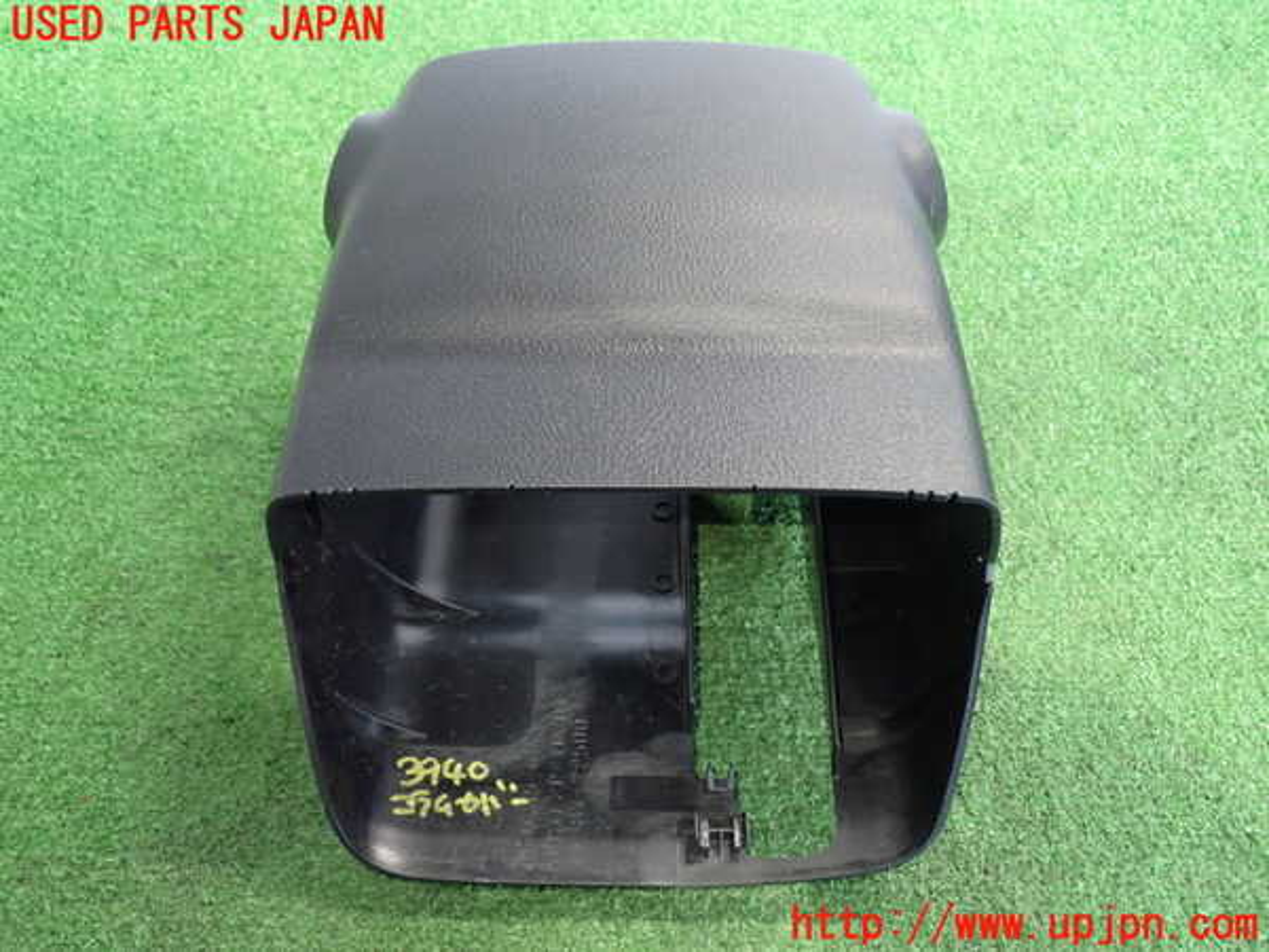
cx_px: 634
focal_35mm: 32
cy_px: 476
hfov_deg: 56.8
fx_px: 1173
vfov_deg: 44.2
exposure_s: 1/30
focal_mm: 5.79
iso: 800
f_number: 2.4
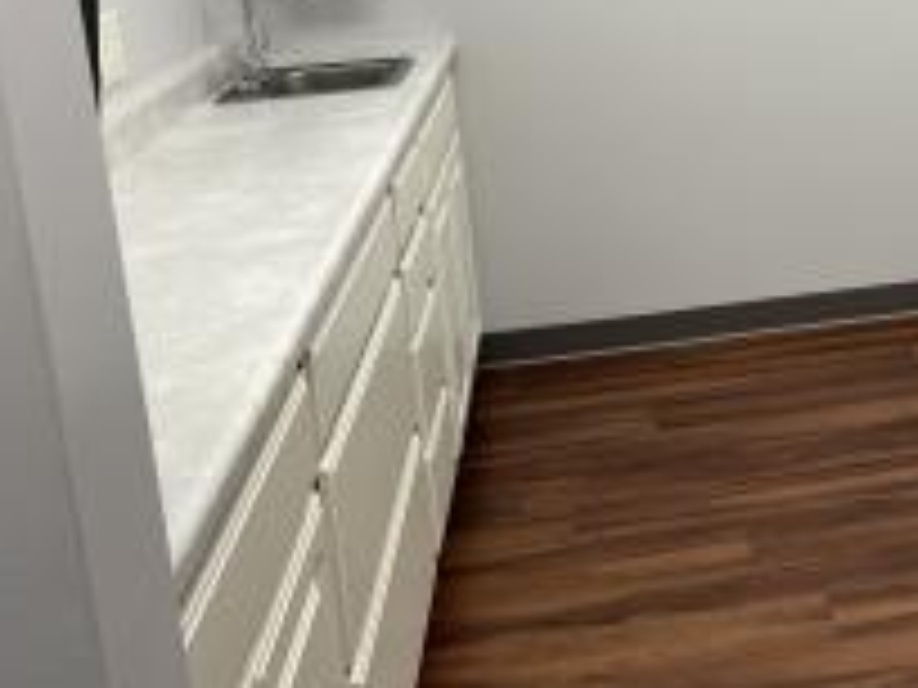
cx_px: 783
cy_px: 72
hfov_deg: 35.8
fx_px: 1352
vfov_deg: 27.6
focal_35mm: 51
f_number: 1.5
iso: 64
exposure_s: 1/120
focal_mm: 5.7
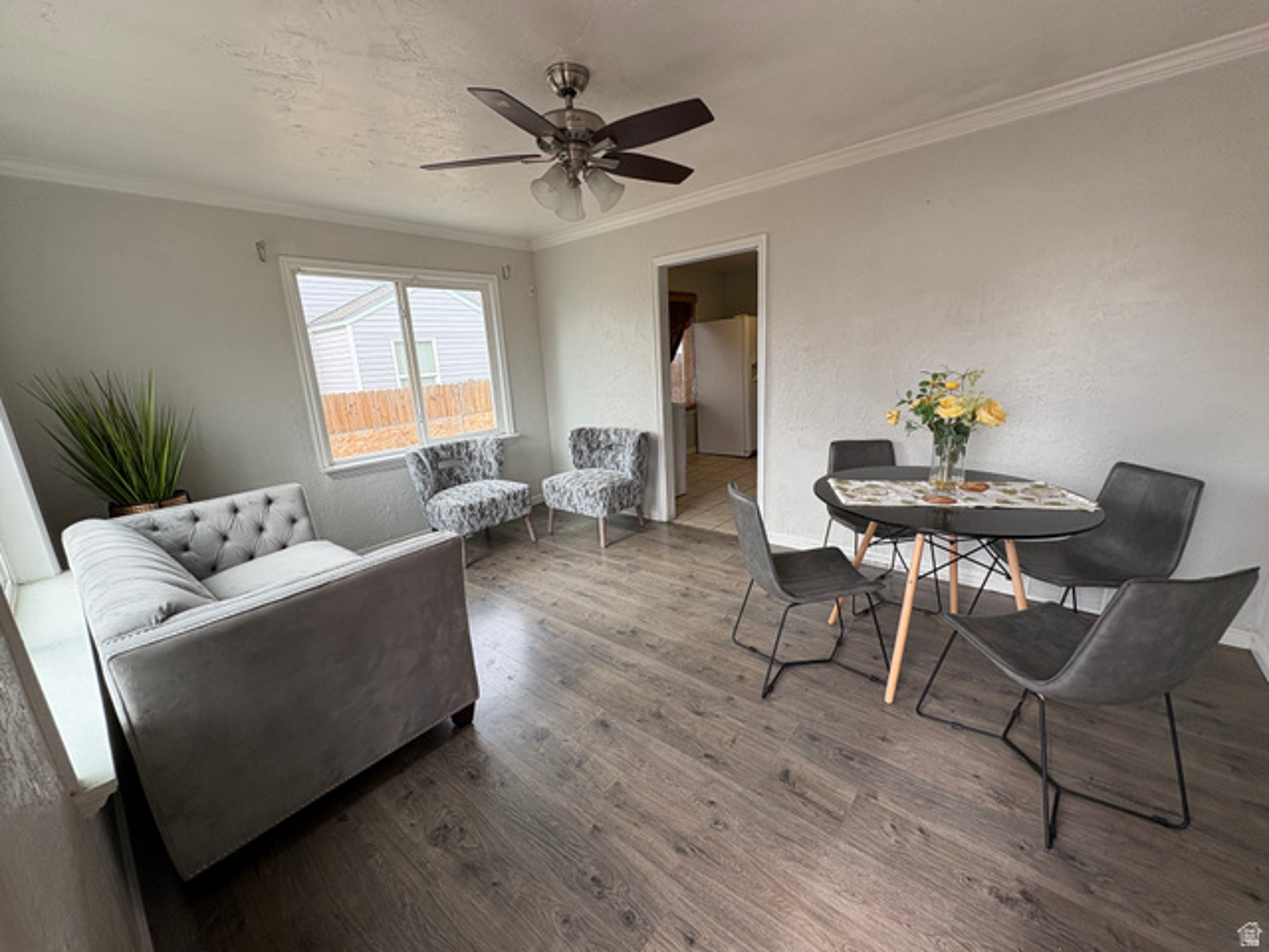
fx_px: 513
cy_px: 476
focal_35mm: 14
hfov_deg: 102.1
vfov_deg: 85.7
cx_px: 634
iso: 64
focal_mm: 2.22
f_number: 2.2
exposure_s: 1/103
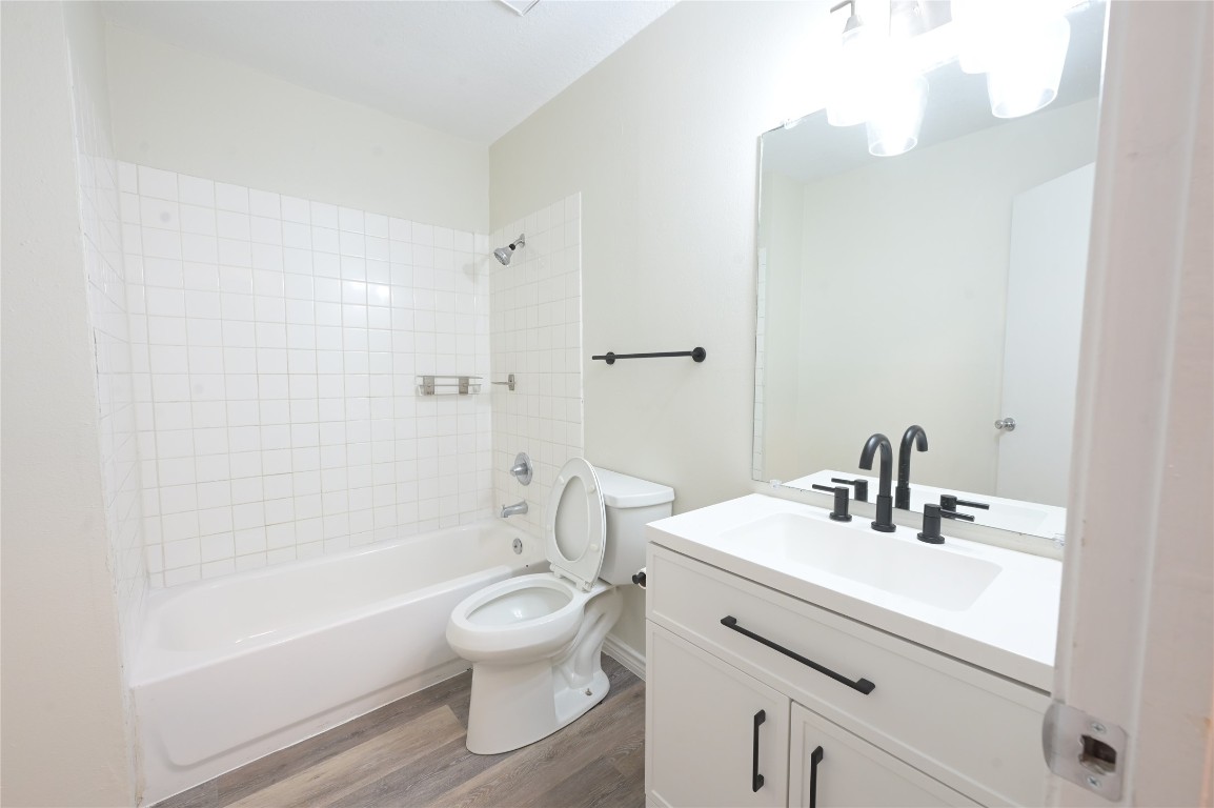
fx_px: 472
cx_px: 607
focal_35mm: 14
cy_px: 404
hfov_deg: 104.3
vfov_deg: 81.1
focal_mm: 14
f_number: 9
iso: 1400
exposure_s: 1/15
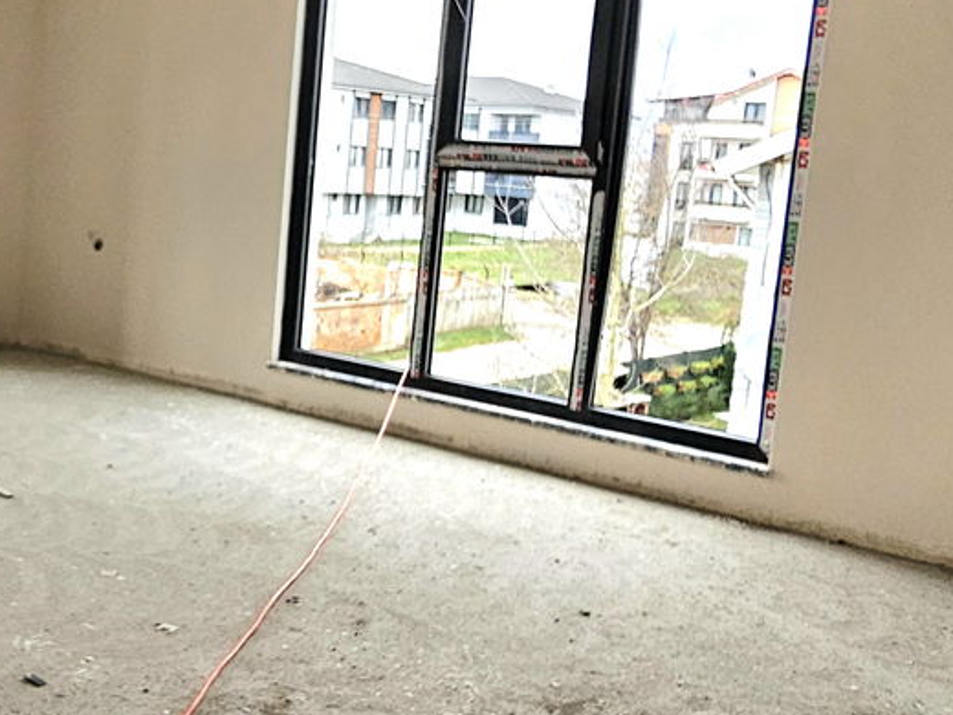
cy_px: 330
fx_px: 1101
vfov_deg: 35.9
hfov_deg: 43.9
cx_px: 150
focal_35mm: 40
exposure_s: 1/200
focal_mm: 2.2
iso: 80
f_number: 2.2
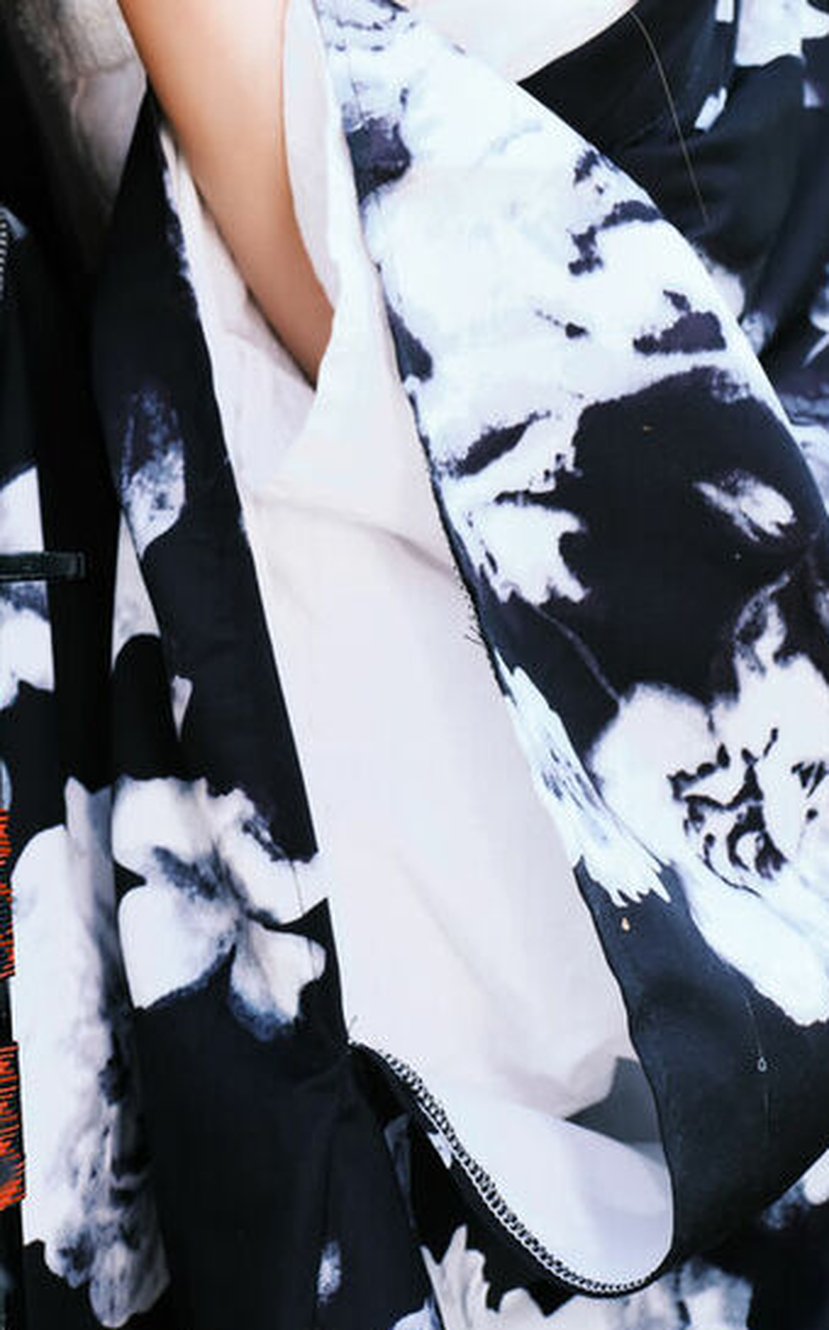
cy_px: -107
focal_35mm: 109
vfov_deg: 18.4
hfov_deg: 11.9
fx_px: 3945
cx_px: 12
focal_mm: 50.8
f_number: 5.6
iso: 500
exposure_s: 1/160
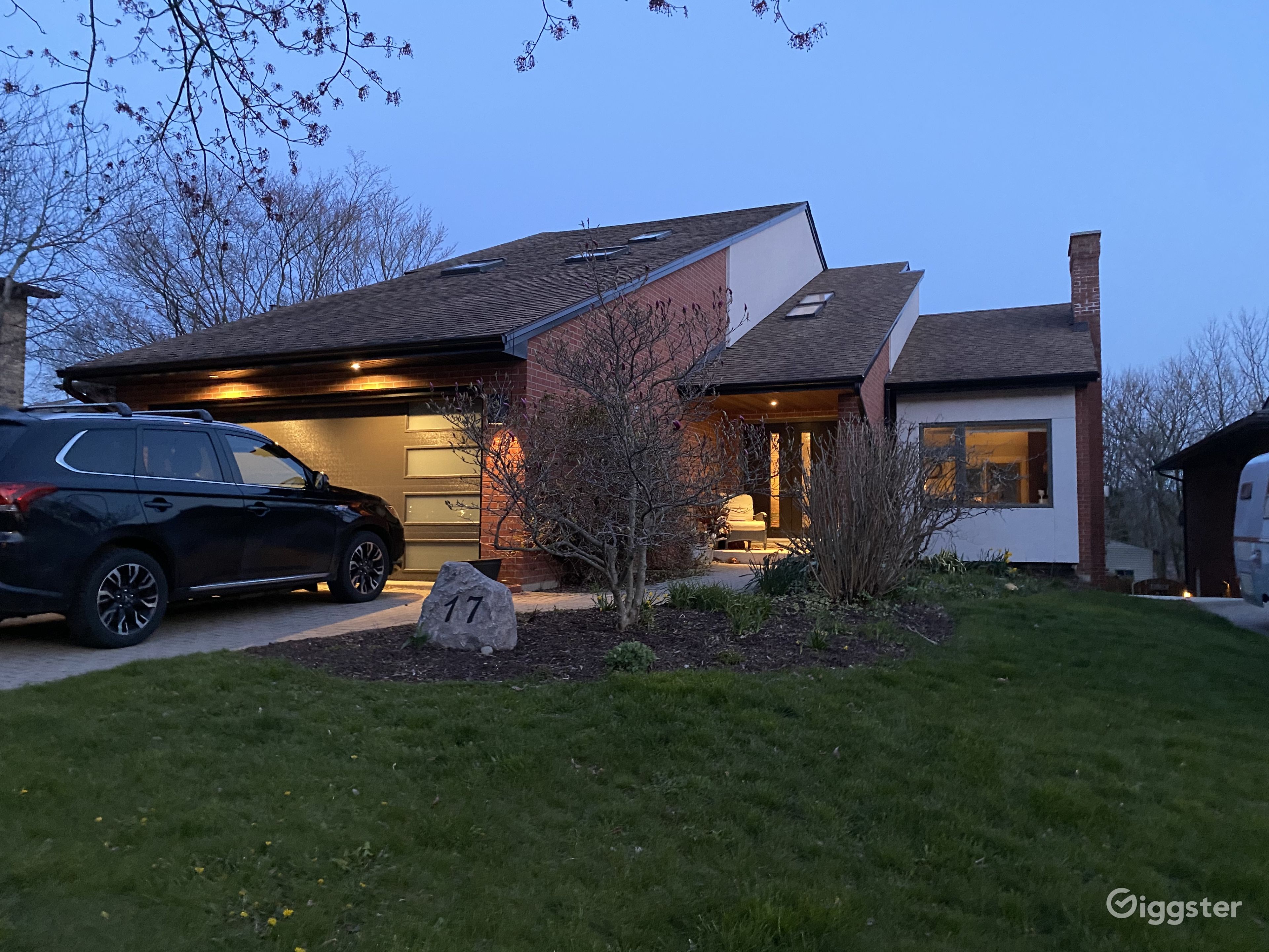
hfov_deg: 67.3
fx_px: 953
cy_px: 476
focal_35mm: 26
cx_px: 634
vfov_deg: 53.1
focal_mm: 4.25
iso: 1000
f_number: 1.8
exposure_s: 1/30
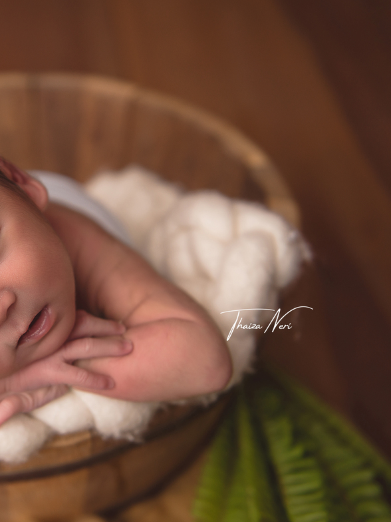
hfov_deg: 26.4
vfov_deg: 36.2
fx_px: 798
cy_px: 265
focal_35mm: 53
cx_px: 25
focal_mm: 36
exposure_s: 1/160
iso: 100
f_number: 2.8
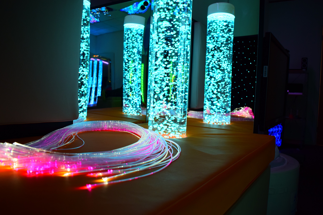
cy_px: 108
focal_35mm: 30
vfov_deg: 43.6
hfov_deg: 61.9
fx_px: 269
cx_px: 162
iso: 400
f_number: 4
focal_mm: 20
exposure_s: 1/60
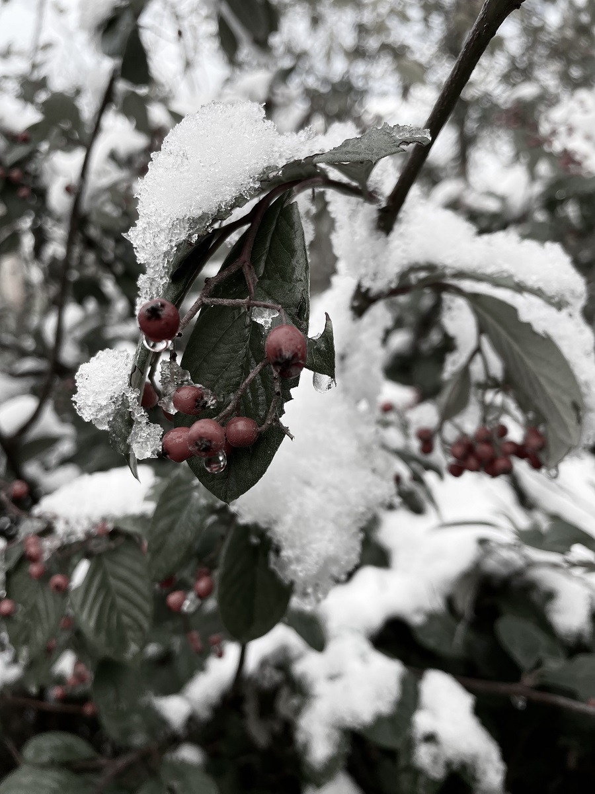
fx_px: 596
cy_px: 397
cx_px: 298
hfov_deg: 53.1
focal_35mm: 26
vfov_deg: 67.3
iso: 50
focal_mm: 4.2
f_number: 1.6
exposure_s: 1/509
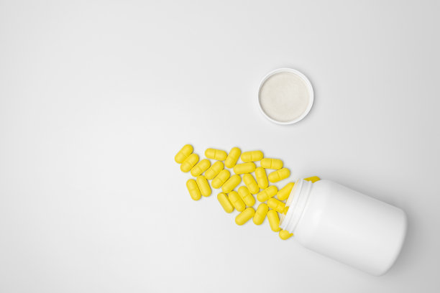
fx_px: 440
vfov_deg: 36.9
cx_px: 220
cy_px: 146
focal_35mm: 36
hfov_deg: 53.1
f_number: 4
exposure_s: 1/60
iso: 200
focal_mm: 24.3
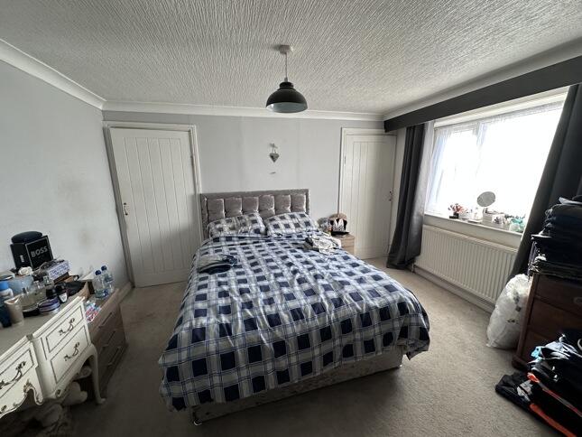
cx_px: 291
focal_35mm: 14
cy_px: 218
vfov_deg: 85.7
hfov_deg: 102.1
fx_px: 235
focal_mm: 2.22
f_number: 2.2
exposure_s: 1/99
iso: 80
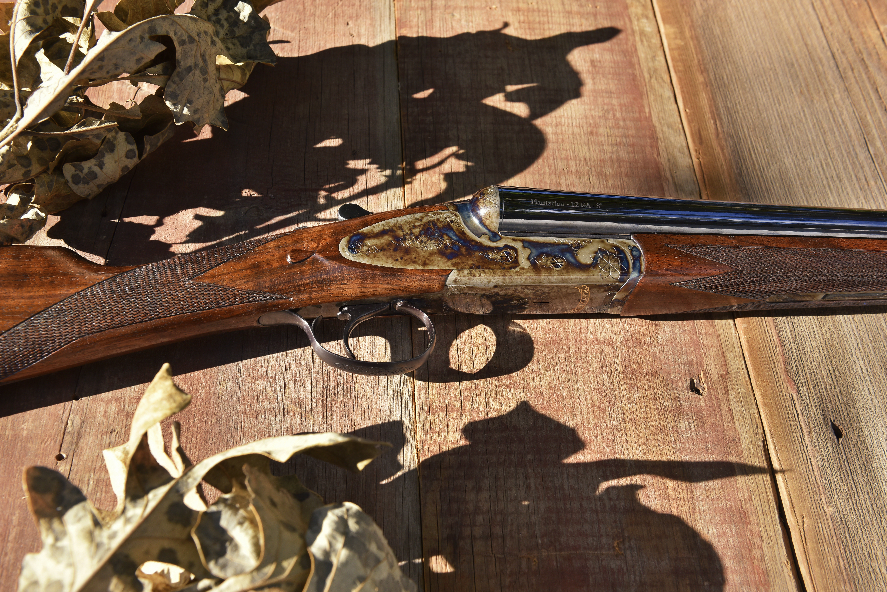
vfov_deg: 30.5
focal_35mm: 44
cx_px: 444
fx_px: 1084
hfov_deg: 44.5
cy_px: 296
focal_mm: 44
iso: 200
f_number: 10
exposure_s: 1/100
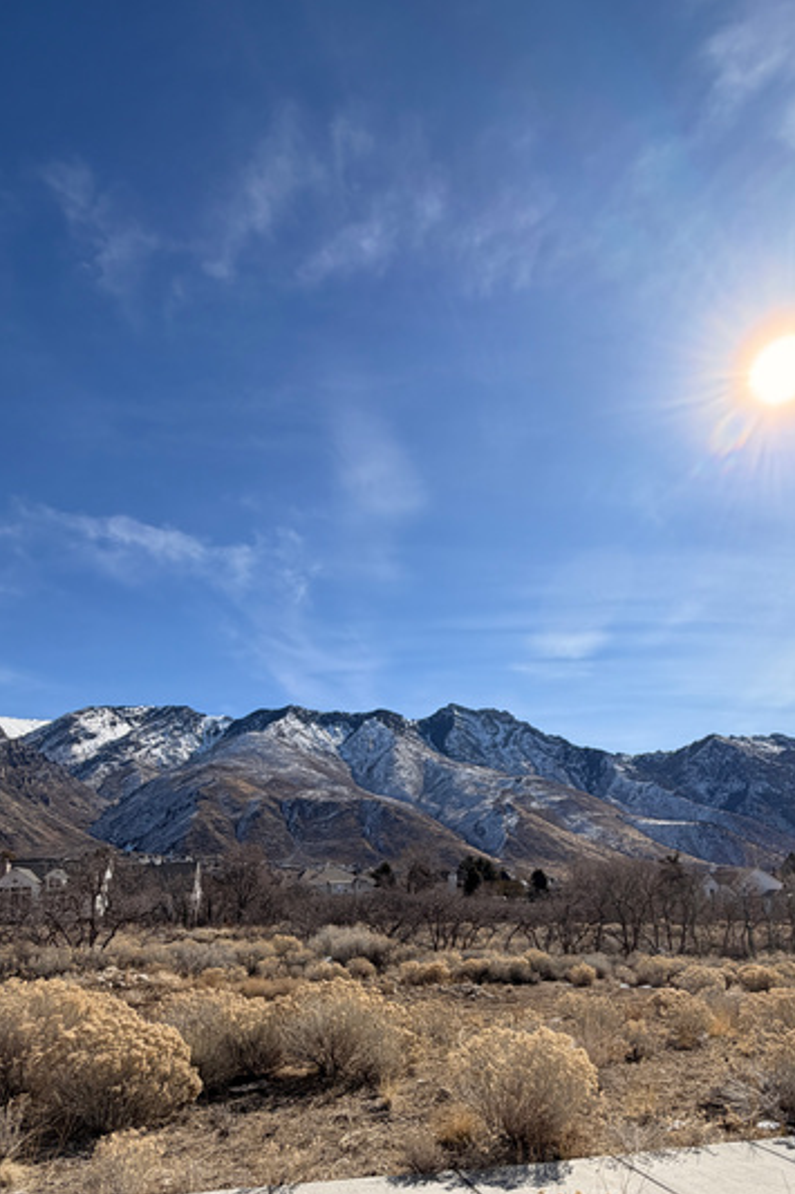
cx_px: 423
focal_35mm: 21
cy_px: 784
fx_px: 696
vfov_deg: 78.9
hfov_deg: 59.4
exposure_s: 1/1656
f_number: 2.2
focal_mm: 2.22
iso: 25
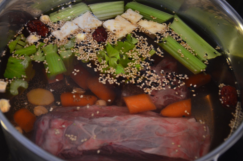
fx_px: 395
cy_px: 77
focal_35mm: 59
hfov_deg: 34.2
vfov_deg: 23.1
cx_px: 108
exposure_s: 1/50
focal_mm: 35
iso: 1600
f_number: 4.5
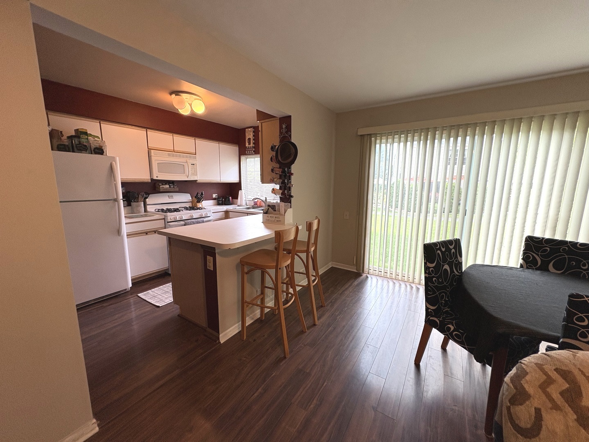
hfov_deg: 102.1
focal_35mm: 14
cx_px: 294
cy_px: 221
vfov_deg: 85.7
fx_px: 238
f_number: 2.2
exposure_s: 1/120
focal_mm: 2.22
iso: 200
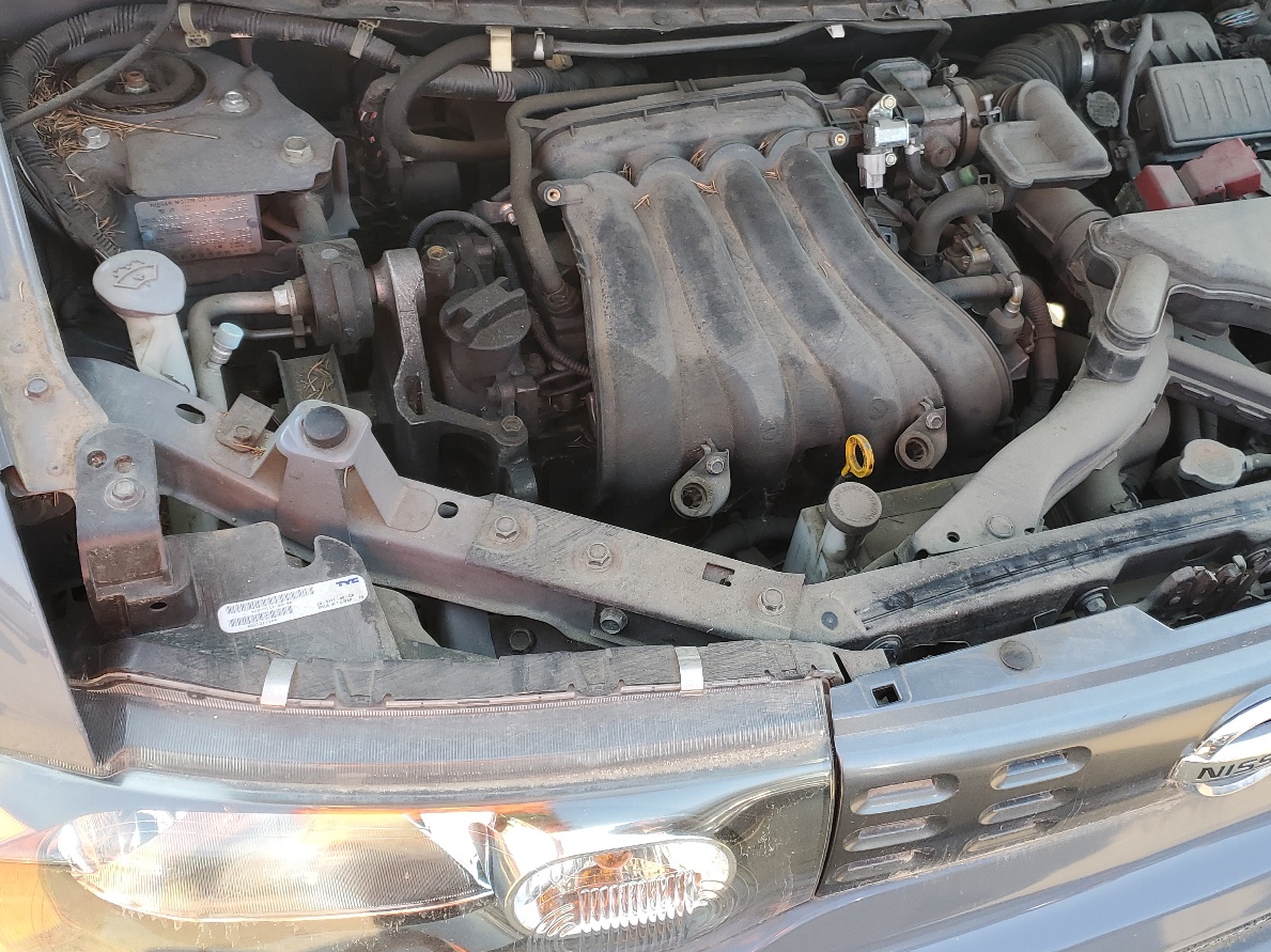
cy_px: 365
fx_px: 1285
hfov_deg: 52.0
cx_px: 805
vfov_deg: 40.4
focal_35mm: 35
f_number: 1.5
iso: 50
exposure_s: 1/182
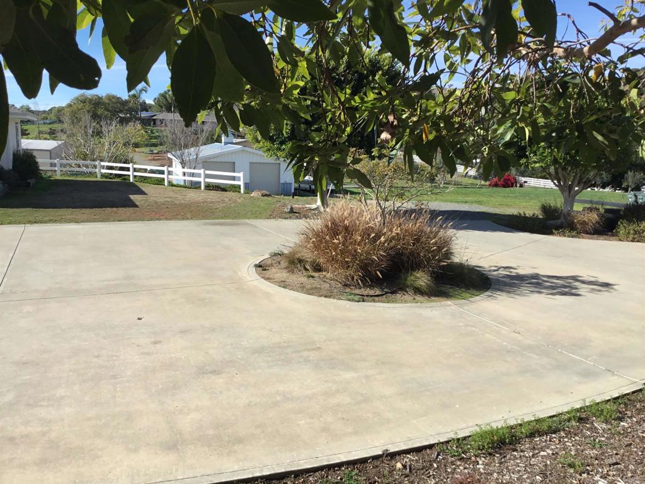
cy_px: 242
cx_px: 322
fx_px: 578
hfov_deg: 58.4
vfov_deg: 45.4
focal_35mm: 31
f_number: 2.4
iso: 25
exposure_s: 1/916
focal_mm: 3.3
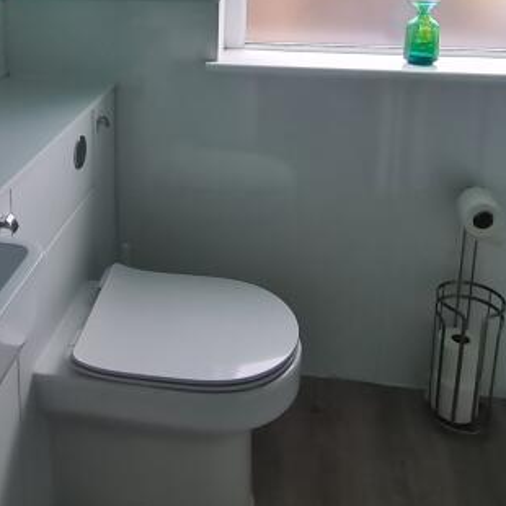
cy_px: 69
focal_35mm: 38
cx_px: 153
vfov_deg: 41.1
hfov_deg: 43.0
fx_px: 628
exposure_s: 1/50
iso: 80
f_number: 2.2
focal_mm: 2.2
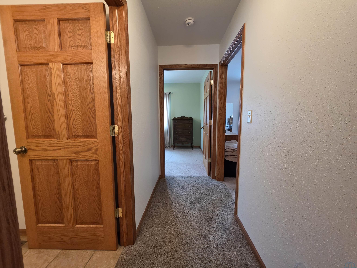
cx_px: 178
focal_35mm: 13
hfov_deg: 106.2
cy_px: 134
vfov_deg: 89.9
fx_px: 134
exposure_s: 1/60
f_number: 1.9
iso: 160
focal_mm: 2.2
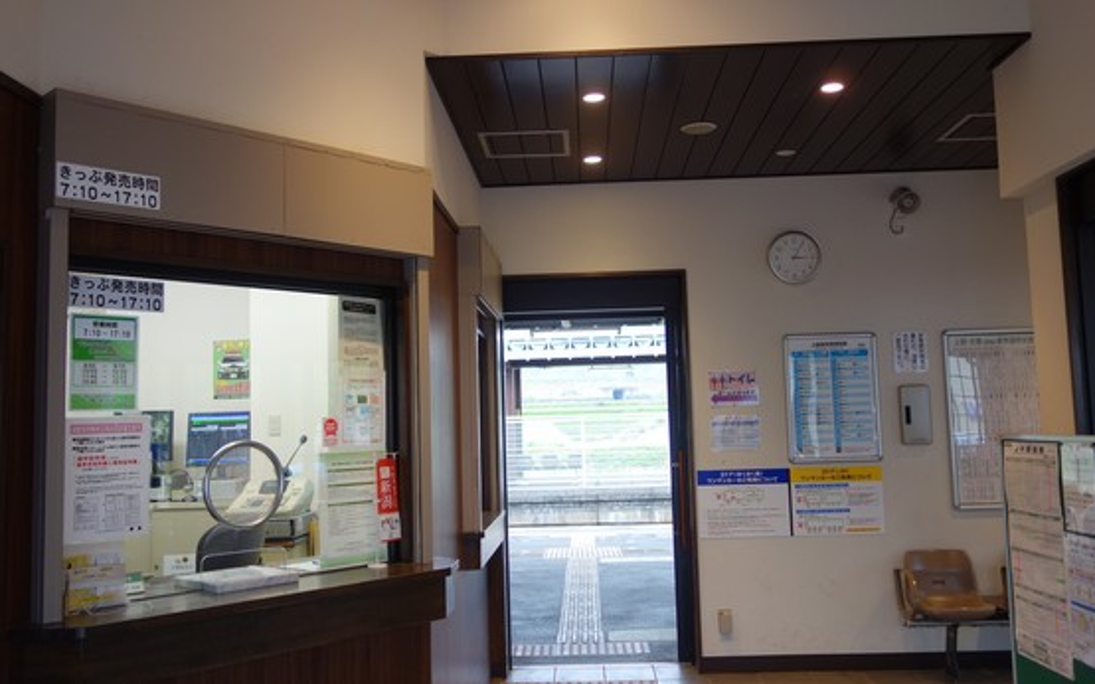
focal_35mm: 33
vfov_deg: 38.3
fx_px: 985
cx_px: 549
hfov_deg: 58.2
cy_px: 327
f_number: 1.8
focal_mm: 10.4
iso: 125
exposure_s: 1/100
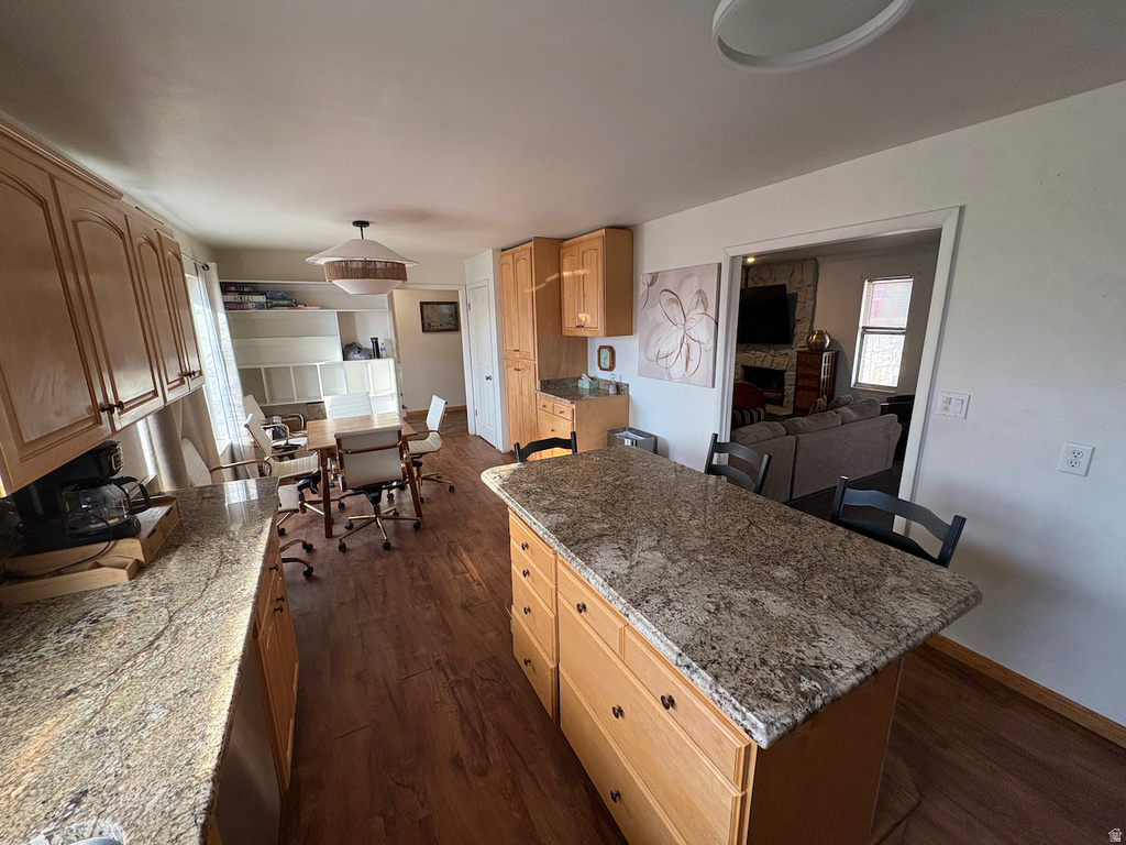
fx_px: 455
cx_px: 563
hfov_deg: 102.1
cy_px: 422
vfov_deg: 85.7
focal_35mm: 14
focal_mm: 2.22
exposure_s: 1/99
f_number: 2.2
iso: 200
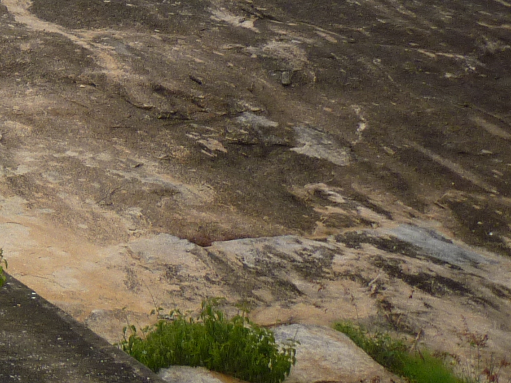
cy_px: 53
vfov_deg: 13.5
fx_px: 1609
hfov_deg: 15.7
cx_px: -381
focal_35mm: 109
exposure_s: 1/200
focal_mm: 5.5
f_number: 8
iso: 80
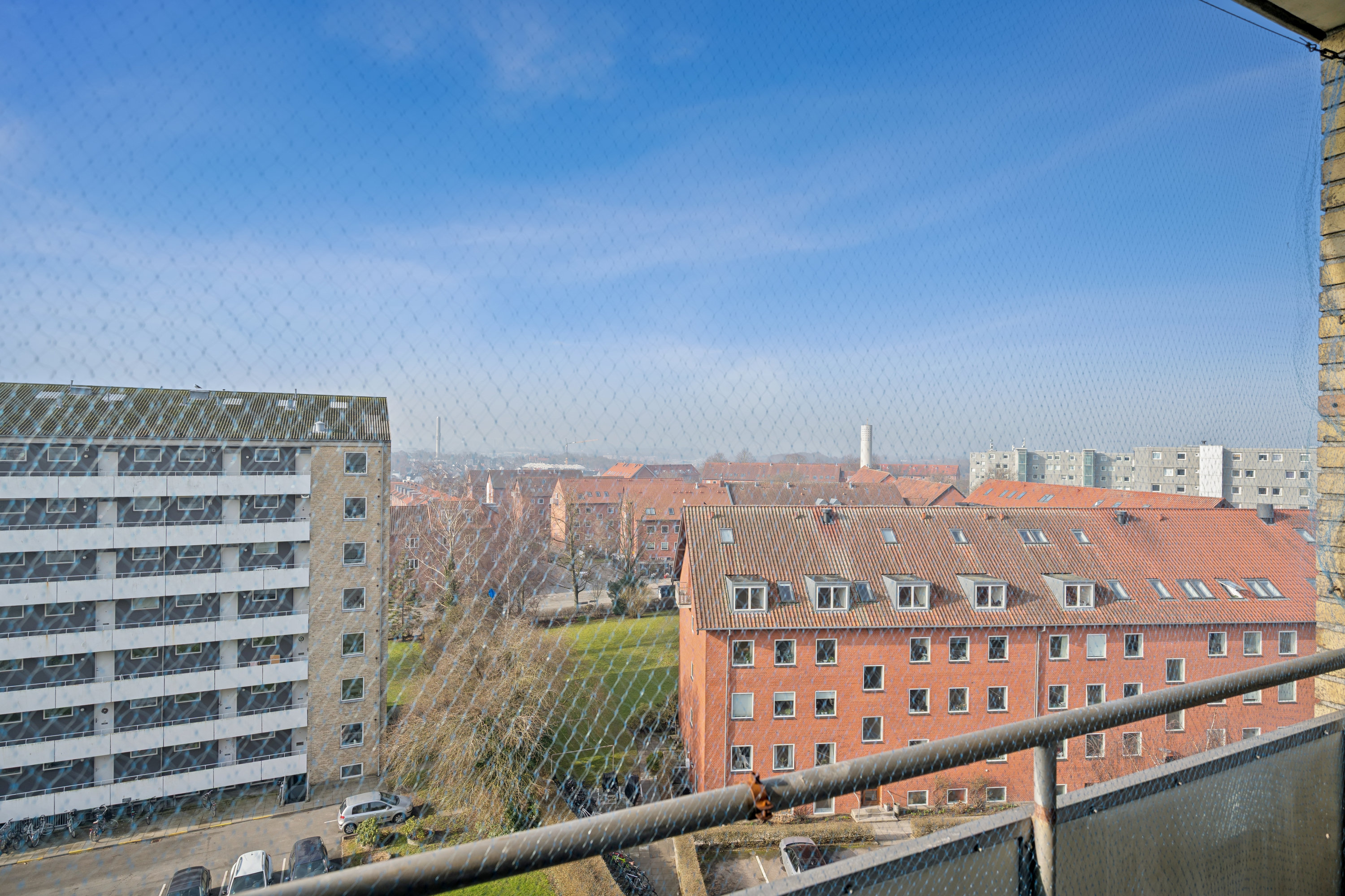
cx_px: 672
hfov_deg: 88.4
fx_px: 691
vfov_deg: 65.9
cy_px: 448
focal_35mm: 18
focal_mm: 18.5
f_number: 6.3
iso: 64
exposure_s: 1/125
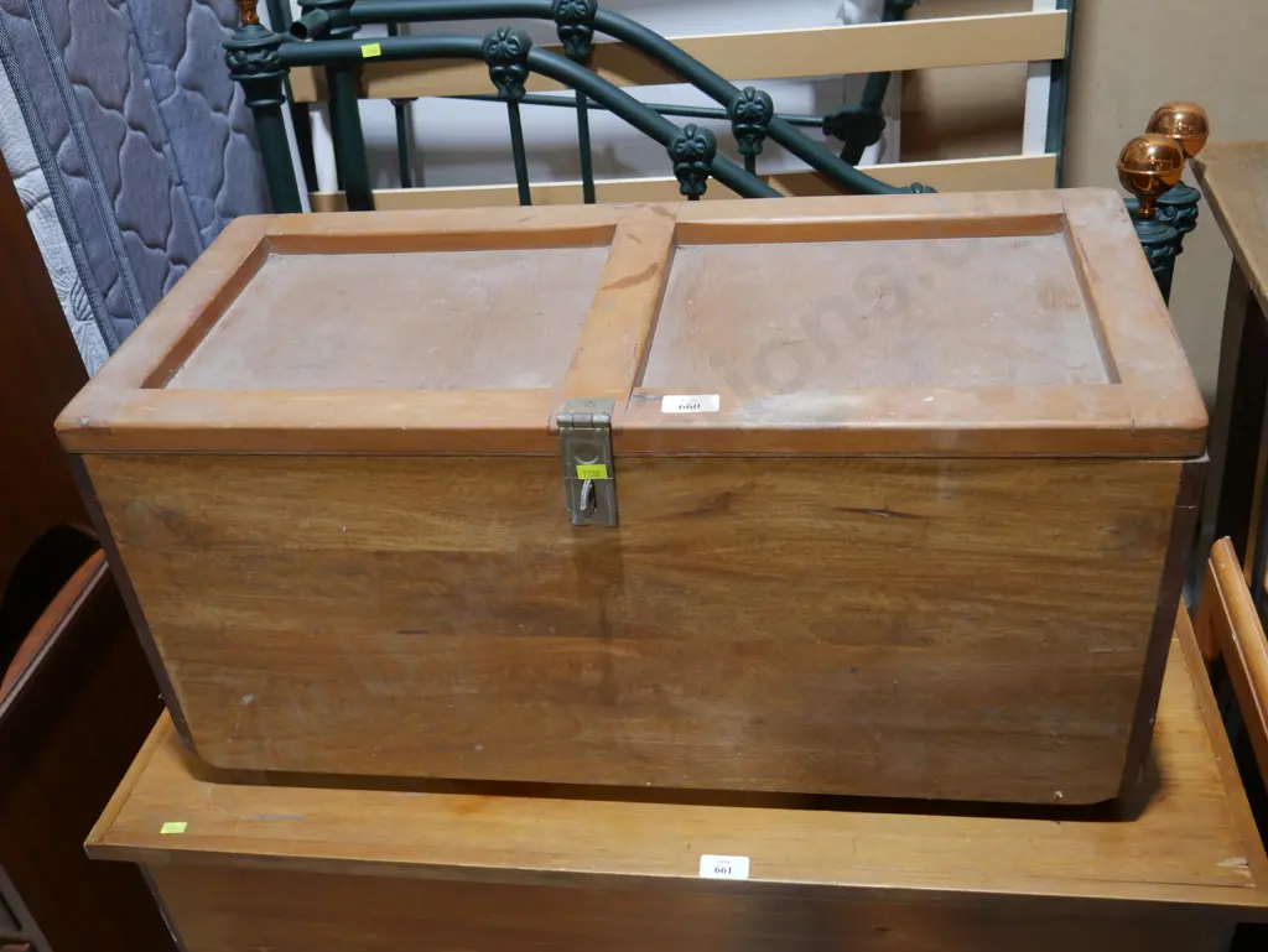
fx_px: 1319
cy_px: 476
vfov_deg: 39.7
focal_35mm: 36
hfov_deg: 51.3
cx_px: 634
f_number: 4
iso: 400
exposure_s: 1/60
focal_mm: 18
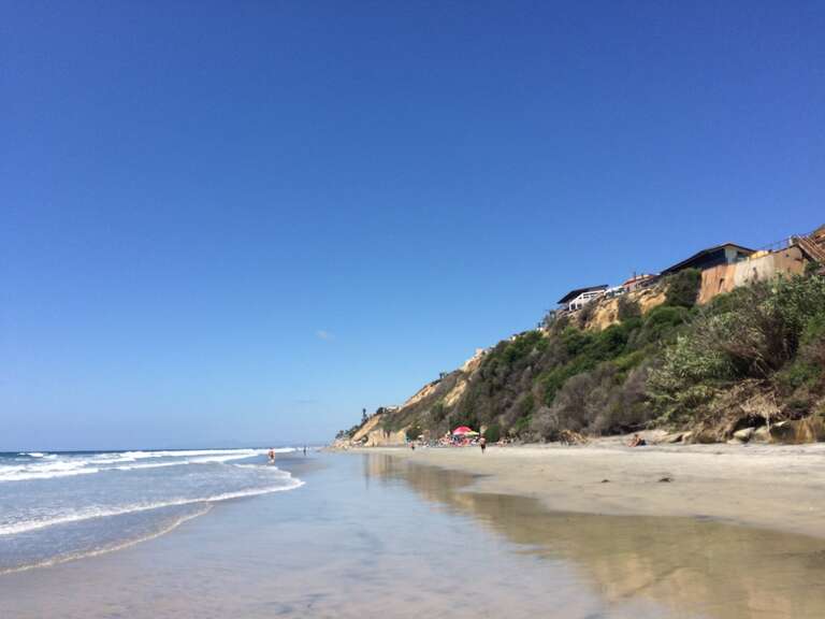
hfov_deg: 61.7
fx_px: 691
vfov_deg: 48.2
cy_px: 310
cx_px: 412
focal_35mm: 29
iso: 32
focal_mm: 4.15
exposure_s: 1/2564
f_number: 2.2
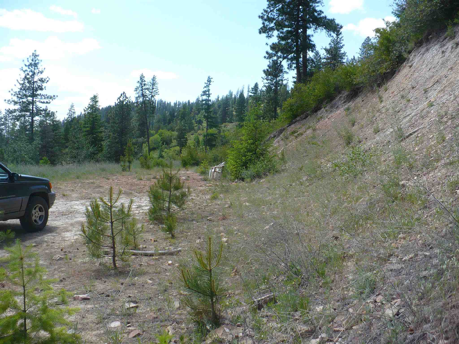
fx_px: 491
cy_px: 172
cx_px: 230
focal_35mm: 37
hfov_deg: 50.1
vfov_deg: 38.7
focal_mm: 6.1
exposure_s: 1/800
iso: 100
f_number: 2.8
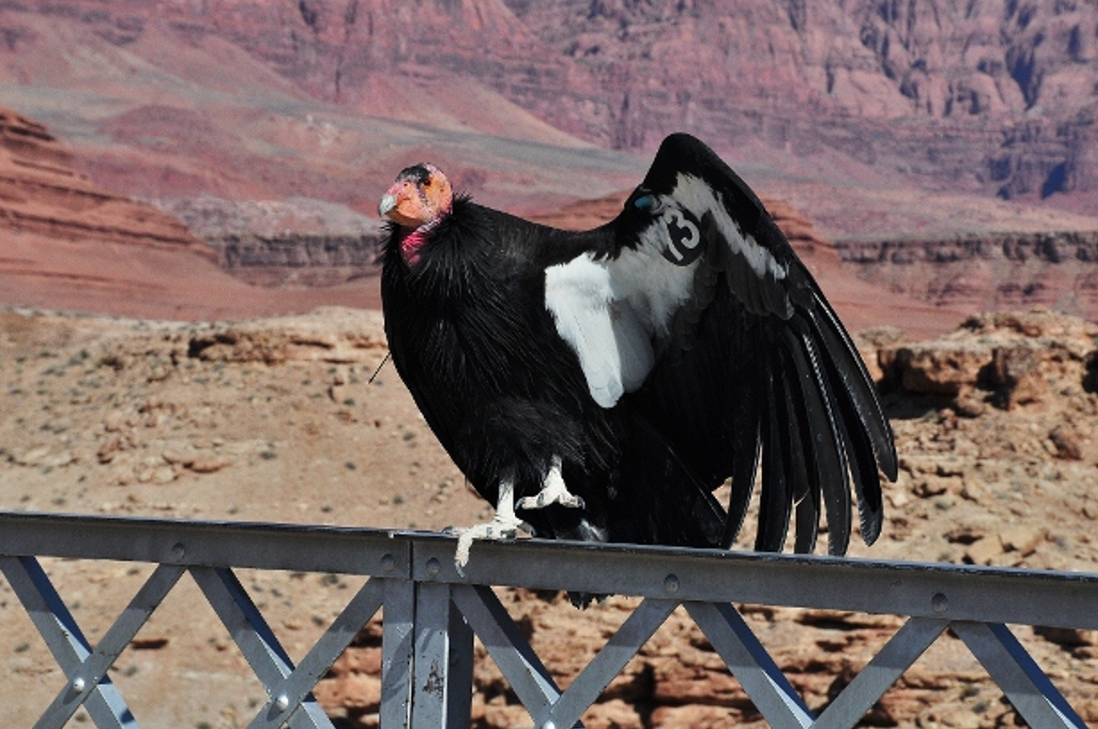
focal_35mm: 149
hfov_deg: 13.8
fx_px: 4525
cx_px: 544
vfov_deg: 9.2
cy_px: 353
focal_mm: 95
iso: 200
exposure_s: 1/750
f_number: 13
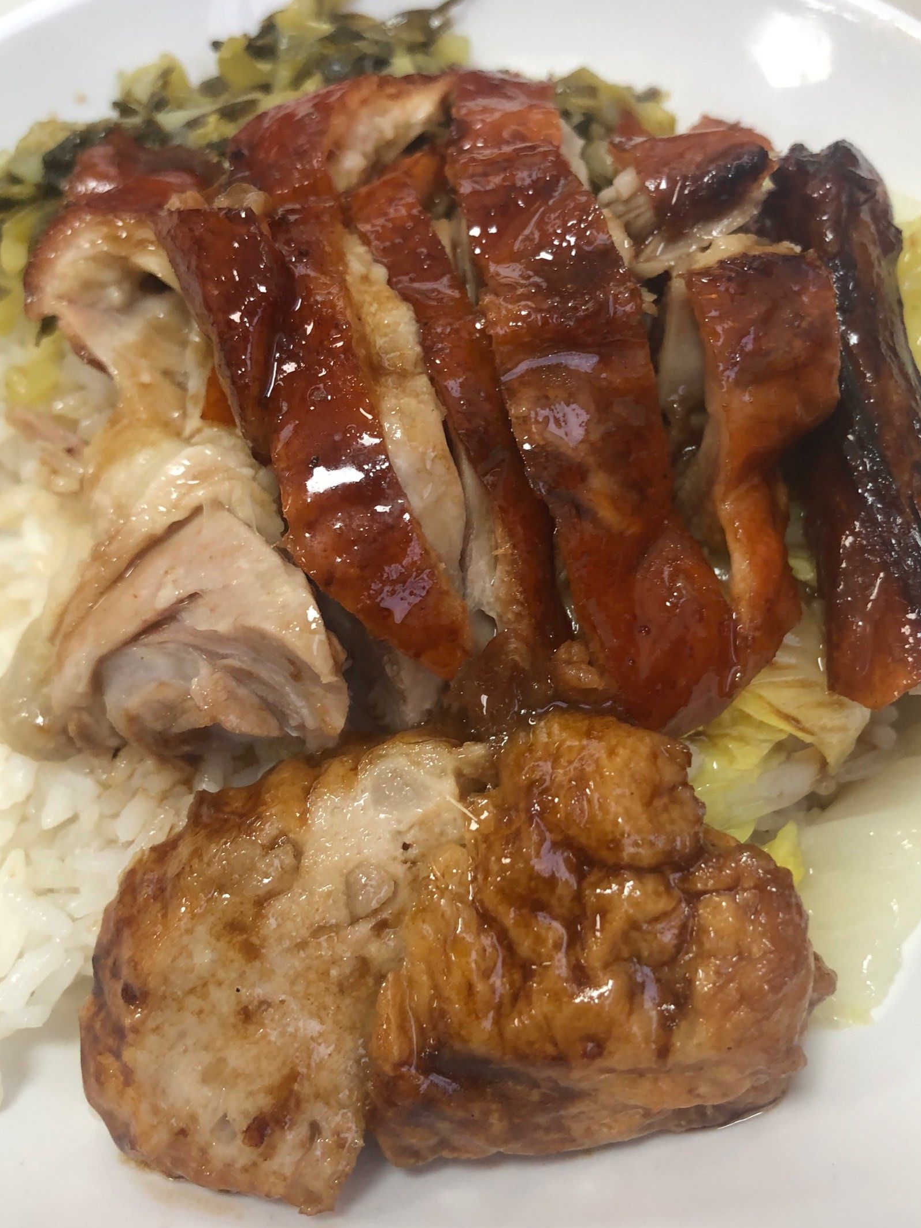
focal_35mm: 36
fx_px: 1277
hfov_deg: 39.6
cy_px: 600
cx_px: 517
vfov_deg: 51.3
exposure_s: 1/33
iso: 40
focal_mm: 3.99
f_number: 1.8
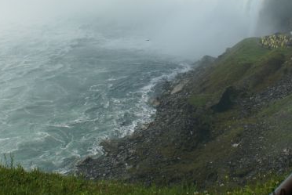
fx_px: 577
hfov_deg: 28.4
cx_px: 143
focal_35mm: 71
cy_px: 2
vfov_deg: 18.7
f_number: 10
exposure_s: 1/160
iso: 100
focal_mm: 22
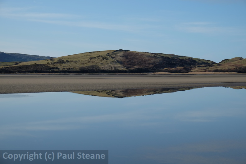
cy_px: 82
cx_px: 123
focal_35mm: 83
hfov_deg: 24.5
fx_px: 567
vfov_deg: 16.5
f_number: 9
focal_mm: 55
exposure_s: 1/350
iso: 200
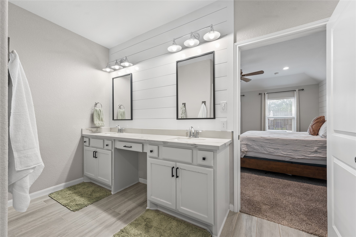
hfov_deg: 104.3
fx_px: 138
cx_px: 178
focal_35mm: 14
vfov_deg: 81.2
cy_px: 118
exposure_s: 1/1.25
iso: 100
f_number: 8
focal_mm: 14
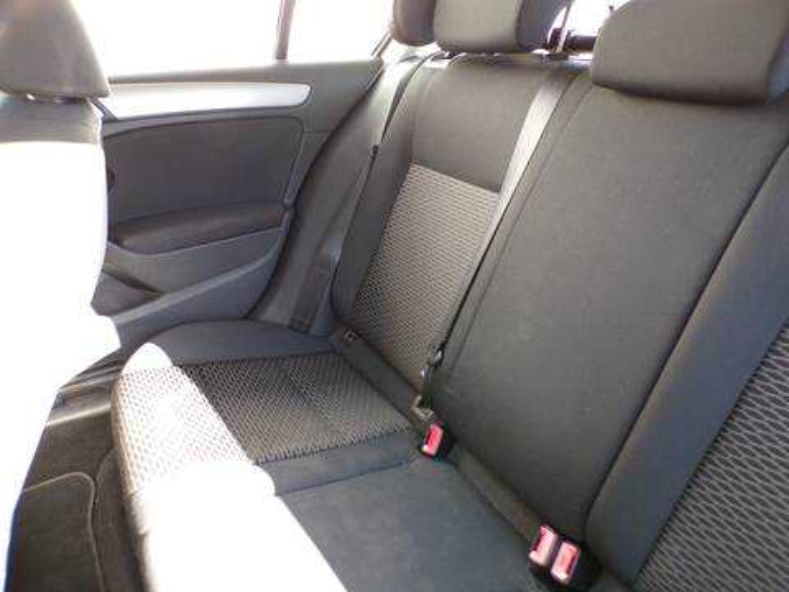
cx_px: 394
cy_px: 296
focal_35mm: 24
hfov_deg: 71.6
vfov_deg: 56.8
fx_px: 547
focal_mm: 4.3
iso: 100
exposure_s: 1/34
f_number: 3
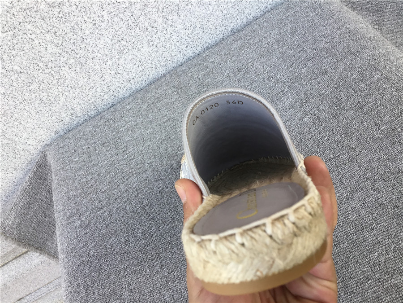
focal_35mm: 31
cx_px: 202
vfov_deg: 45.4
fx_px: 361
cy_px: 152
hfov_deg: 58.4
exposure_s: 1/100
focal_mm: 3.3
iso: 25
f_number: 2.4
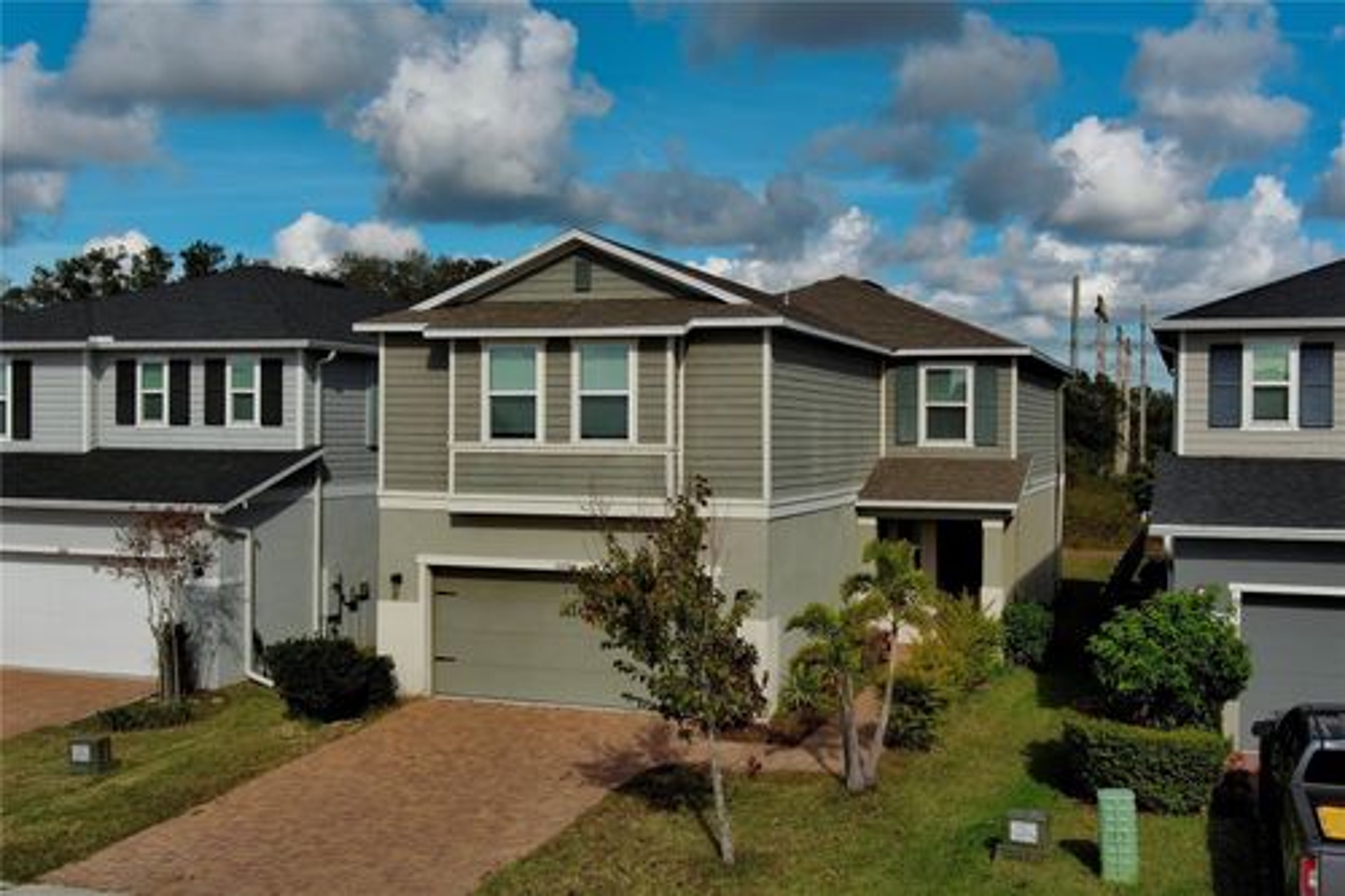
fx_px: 1083
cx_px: 672
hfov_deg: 63.7
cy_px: 448
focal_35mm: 29
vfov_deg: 44.9
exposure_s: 1/400
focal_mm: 10.57
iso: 100
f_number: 9
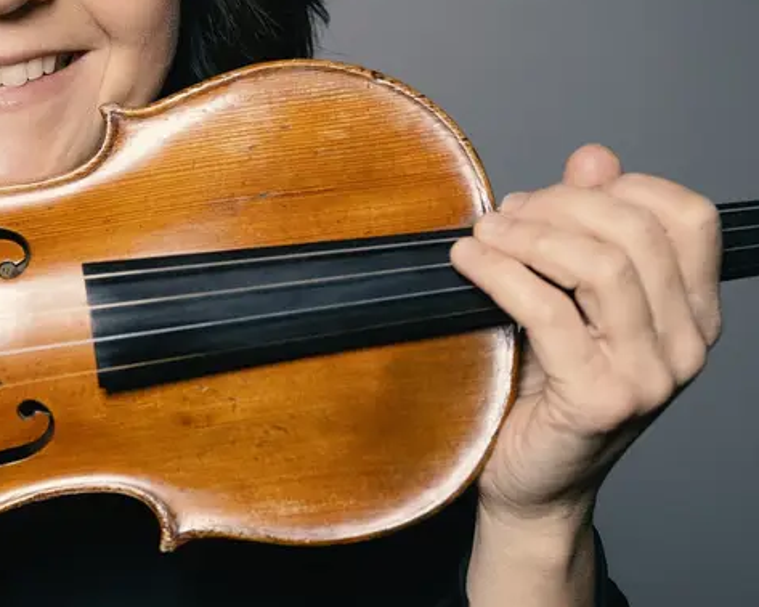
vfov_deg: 12.9
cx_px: 10
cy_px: 157
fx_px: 2672
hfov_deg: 15.9
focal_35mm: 119
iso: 3200
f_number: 2.8
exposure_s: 1/320
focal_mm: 50
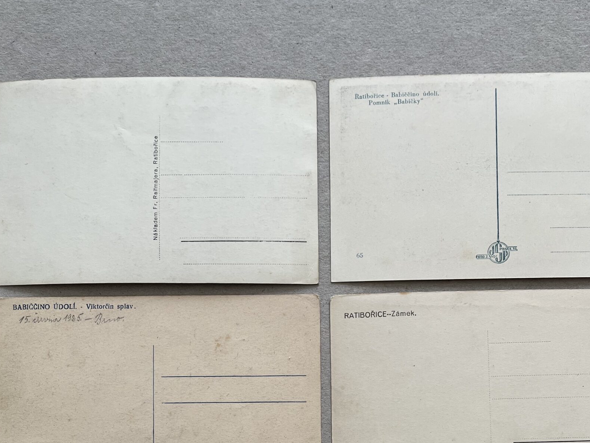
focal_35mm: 42
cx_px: 323
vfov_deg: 32.3
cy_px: 414
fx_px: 716
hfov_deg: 44.7
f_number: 1.6
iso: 50
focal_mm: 5.1
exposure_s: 1/121
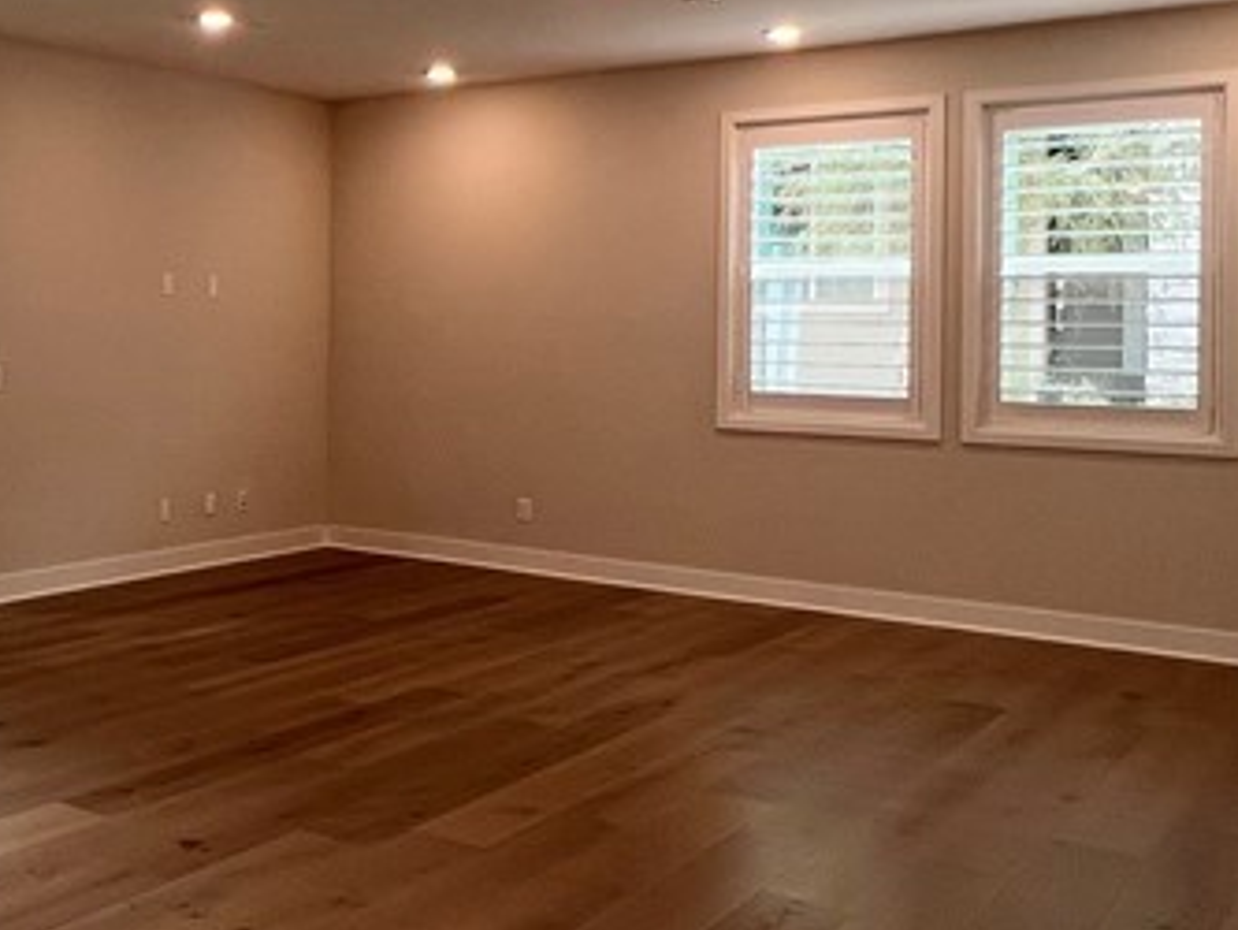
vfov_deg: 35.6
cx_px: -19
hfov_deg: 40.5
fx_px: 1431
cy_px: 312
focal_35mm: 40
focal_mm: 1.57
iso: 80
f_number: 1.8
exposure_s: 1/120
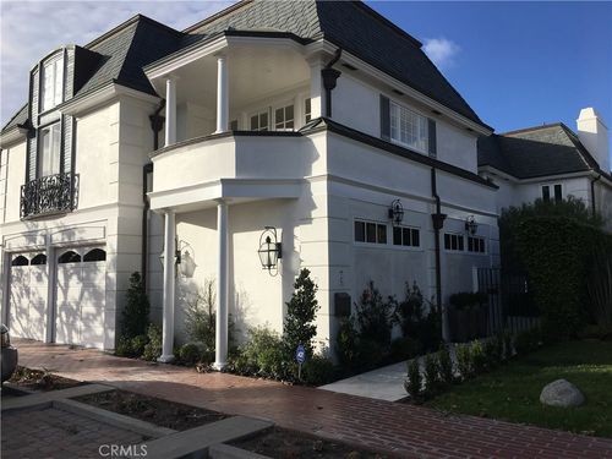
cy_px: 230
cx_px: 306
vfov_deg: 48.2
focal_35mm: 29
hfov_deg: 61.7
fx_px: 513
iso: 25
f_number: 2.2
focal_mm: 4.15
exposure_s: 1/2137
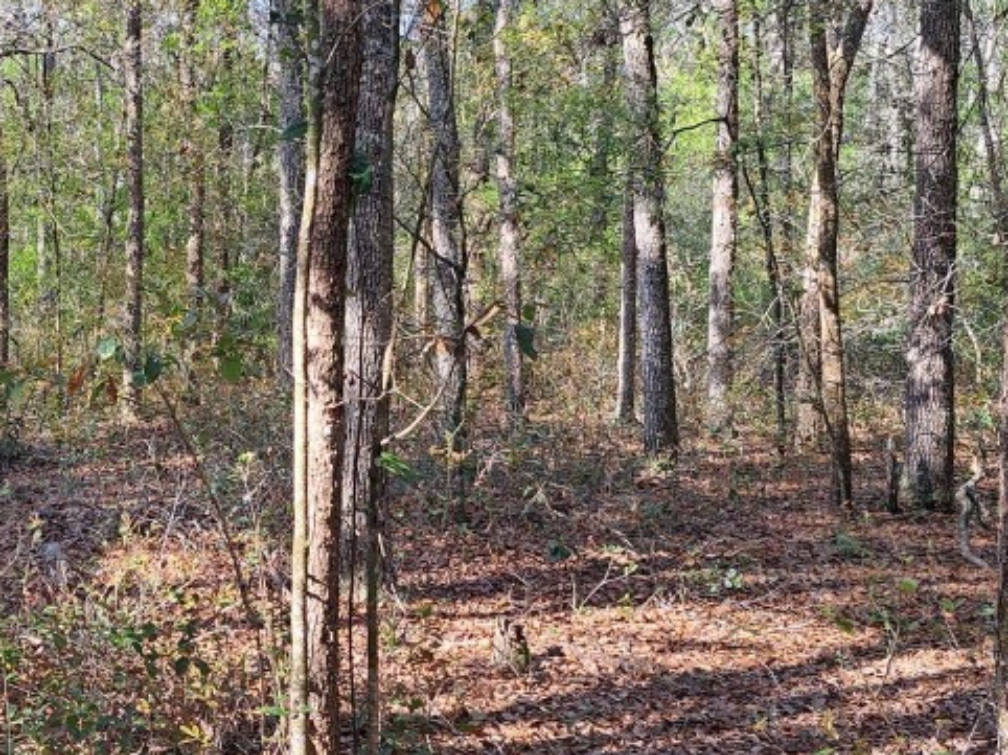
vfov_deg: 28.2
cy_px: 195
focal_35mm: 51
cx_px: 257
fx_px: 1484
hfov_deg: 36.7
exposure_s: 1/212
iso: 50
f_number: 1.8
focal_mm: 5.23
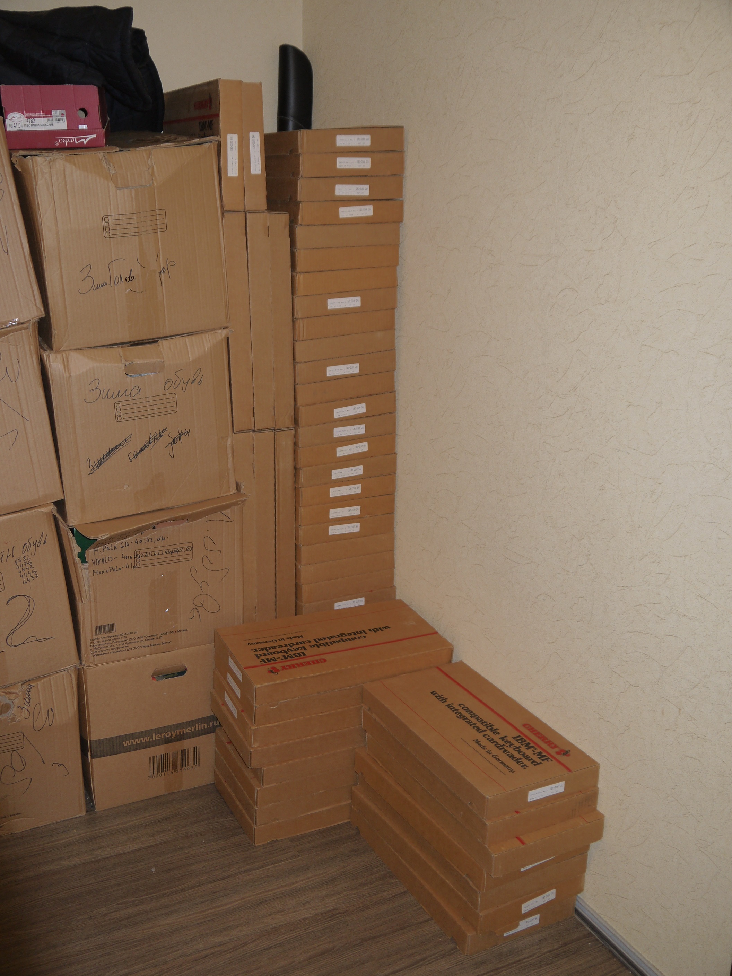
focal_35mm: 38
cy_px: 488
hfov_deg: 37.7
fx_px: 1071
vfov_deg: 49.0
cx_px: 366
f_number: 4.1
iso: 100
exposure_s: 1/8
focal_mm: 19
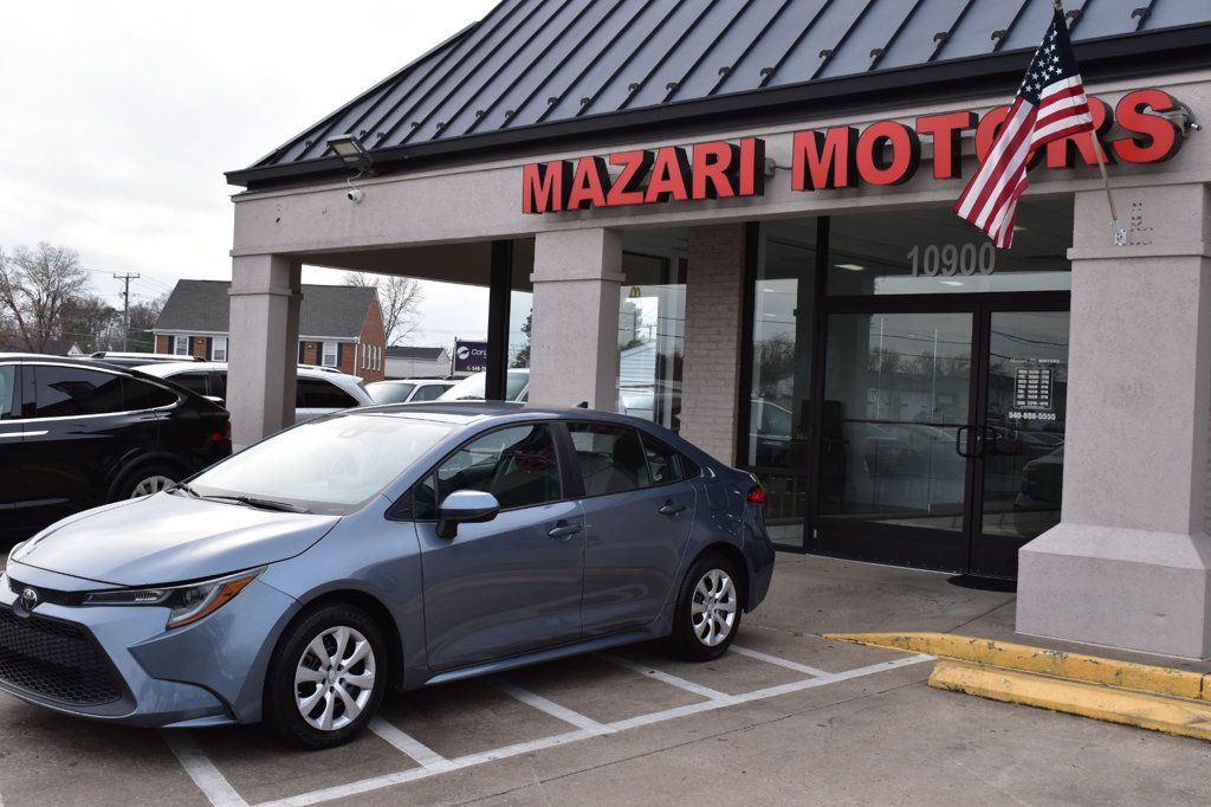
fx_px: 1362
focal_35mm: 40
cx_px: 606
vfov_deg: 33.0
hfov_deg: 47.9
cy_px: 404
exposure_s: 1/250
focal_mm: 27
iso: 400
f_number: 10
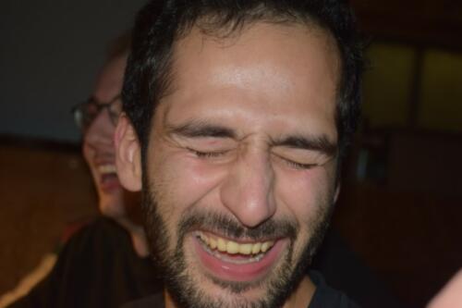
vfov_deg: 22.6
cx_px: 231
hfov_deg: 33.4
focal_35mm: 60
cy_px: 154
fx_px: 770
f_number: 5
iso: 900
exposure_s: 1/60
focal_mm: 40
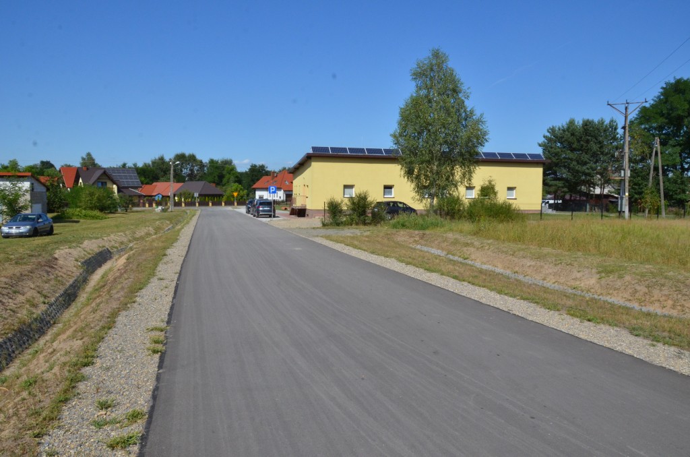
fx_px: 516
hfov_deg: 67.5
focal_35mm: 27
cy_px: 228
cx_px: 345
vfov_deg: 47.7
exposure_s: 1/800
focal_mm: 18
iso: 1000
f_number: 14
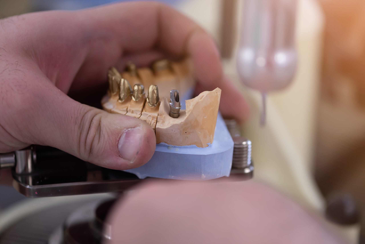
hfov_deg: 19.4
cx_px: 182
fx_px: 1065
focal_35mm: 105
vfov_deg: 13.1
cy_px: 122
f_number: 4
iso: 560
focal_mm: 105
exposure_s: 1/200
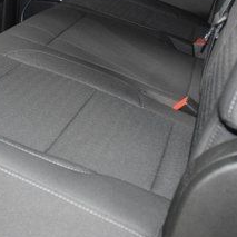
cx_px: -13
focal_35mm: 69
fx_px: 534
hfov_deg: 23.7
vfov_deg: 24.5
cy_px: 43
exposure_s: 1/40
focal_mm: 18
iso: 3200
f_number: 3.5
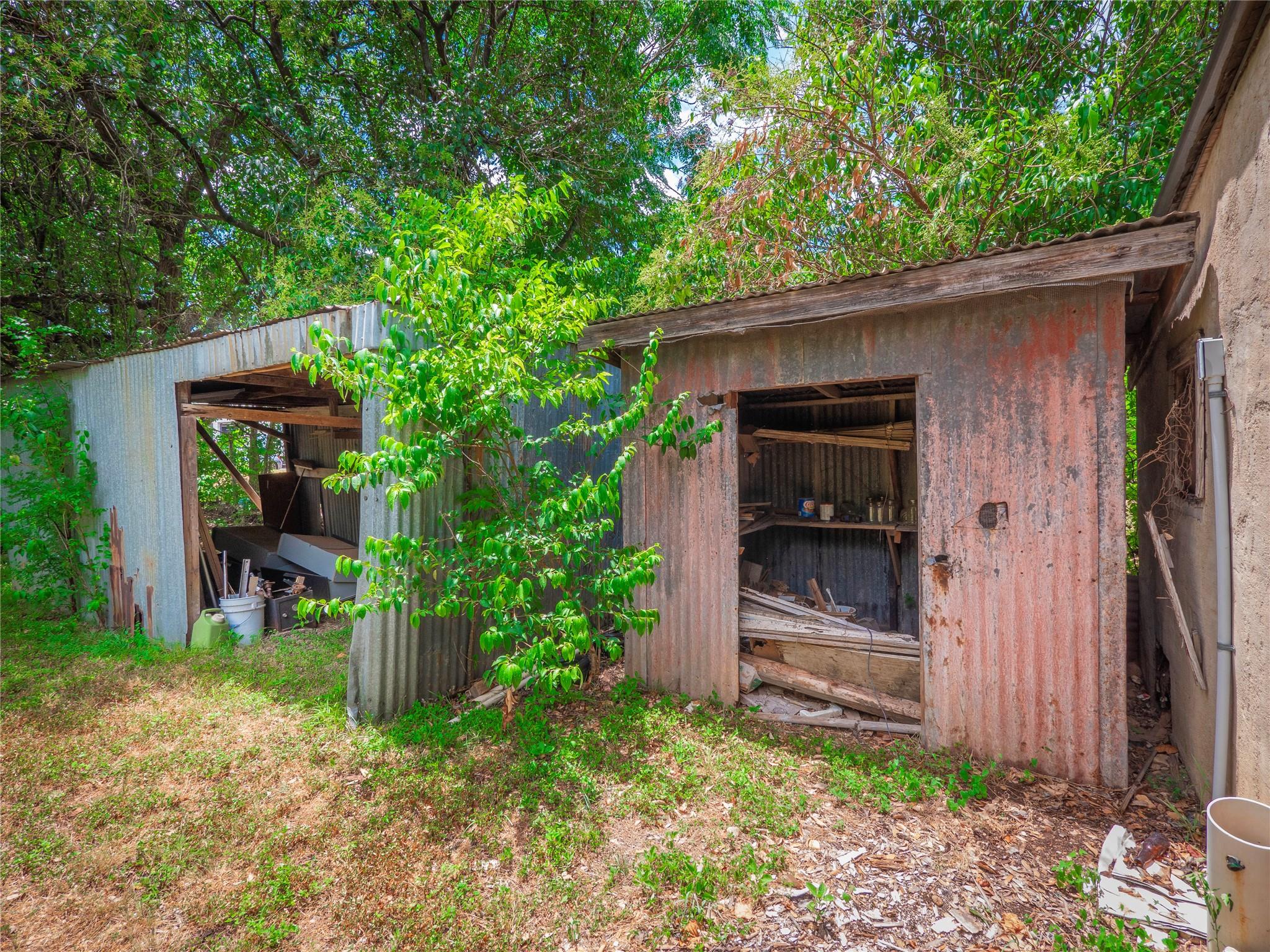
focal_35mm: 16
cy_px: 476
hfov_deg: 94.5
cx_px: 635
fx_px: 587
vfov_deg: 78.1
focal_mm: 8
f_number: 8
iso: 200
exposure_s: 1/80
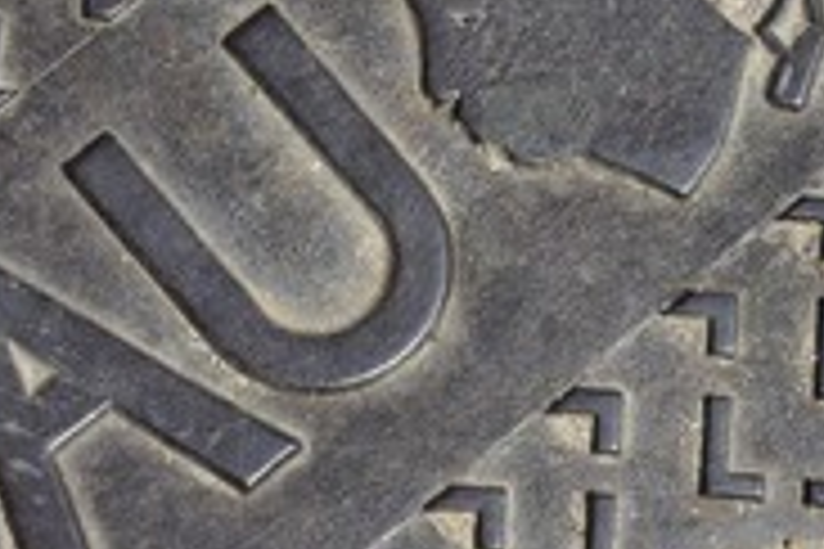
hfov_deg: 12.8
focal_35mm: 161
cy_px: 320
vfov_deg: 8.5
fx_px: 3685
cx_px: 311
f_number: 13
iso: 200
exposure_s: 1/200
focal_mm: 70
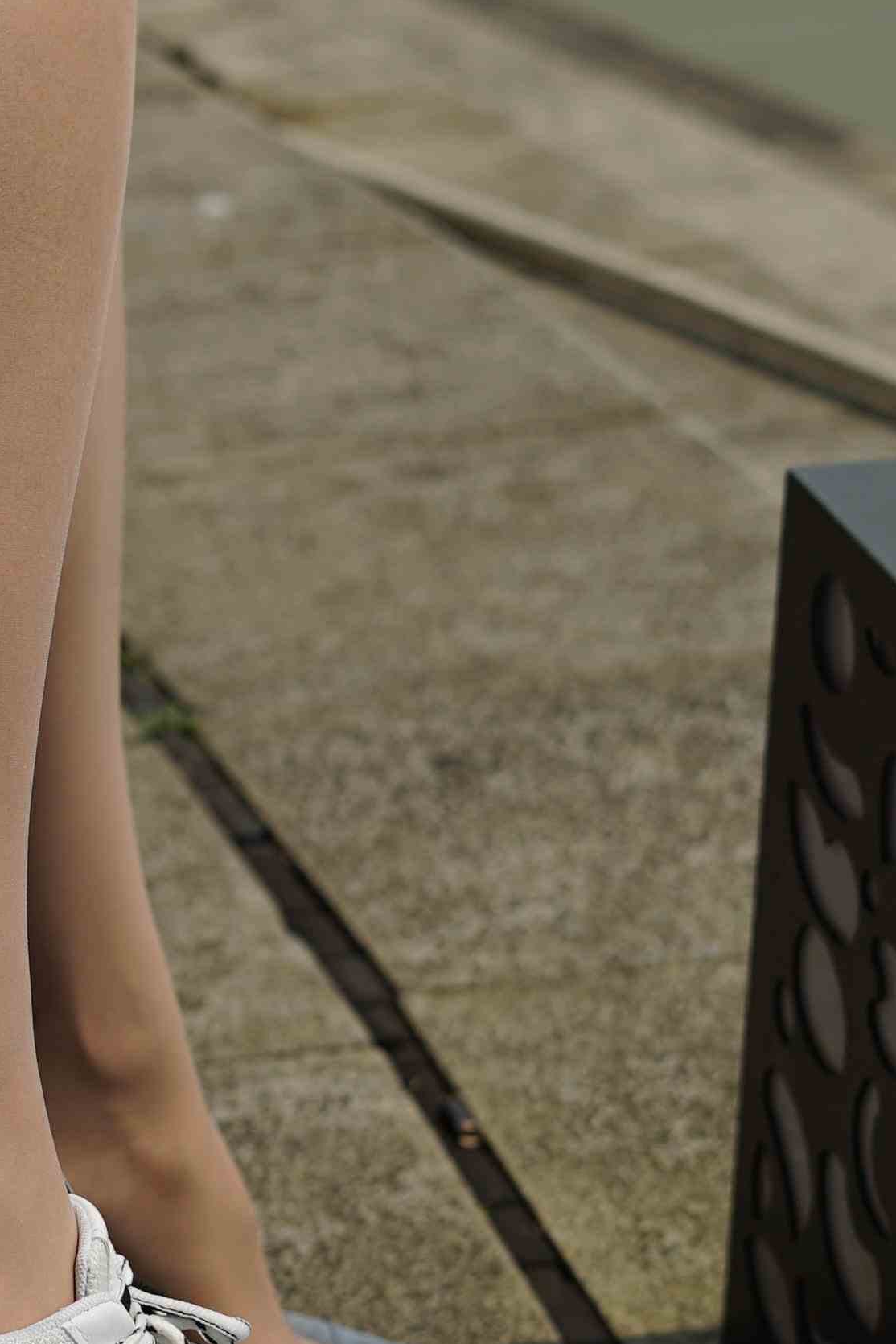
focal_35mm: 127
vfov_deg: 16.1
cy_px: 634
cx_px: -138
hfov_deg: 10.6
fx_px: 4739
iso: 100
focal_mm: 50
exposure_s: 1/2500
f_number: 4
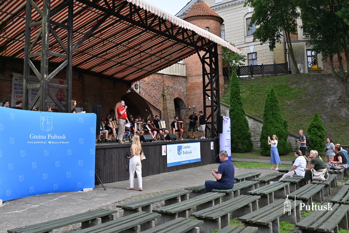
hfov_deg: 73.7
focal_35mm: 24
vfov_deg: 53.2
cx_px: 174
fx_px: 233
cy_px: 116
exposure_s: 1/250
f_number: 6.3
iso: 100
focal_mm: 24
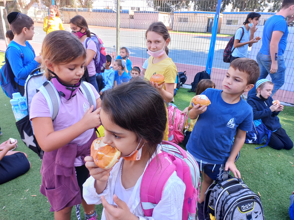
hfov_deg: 69.4
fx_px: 212
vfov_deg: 54.9
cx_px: 147
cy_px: 110
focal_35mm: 25
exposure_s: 1/100
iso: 40
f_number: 1.8
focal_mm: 4.6
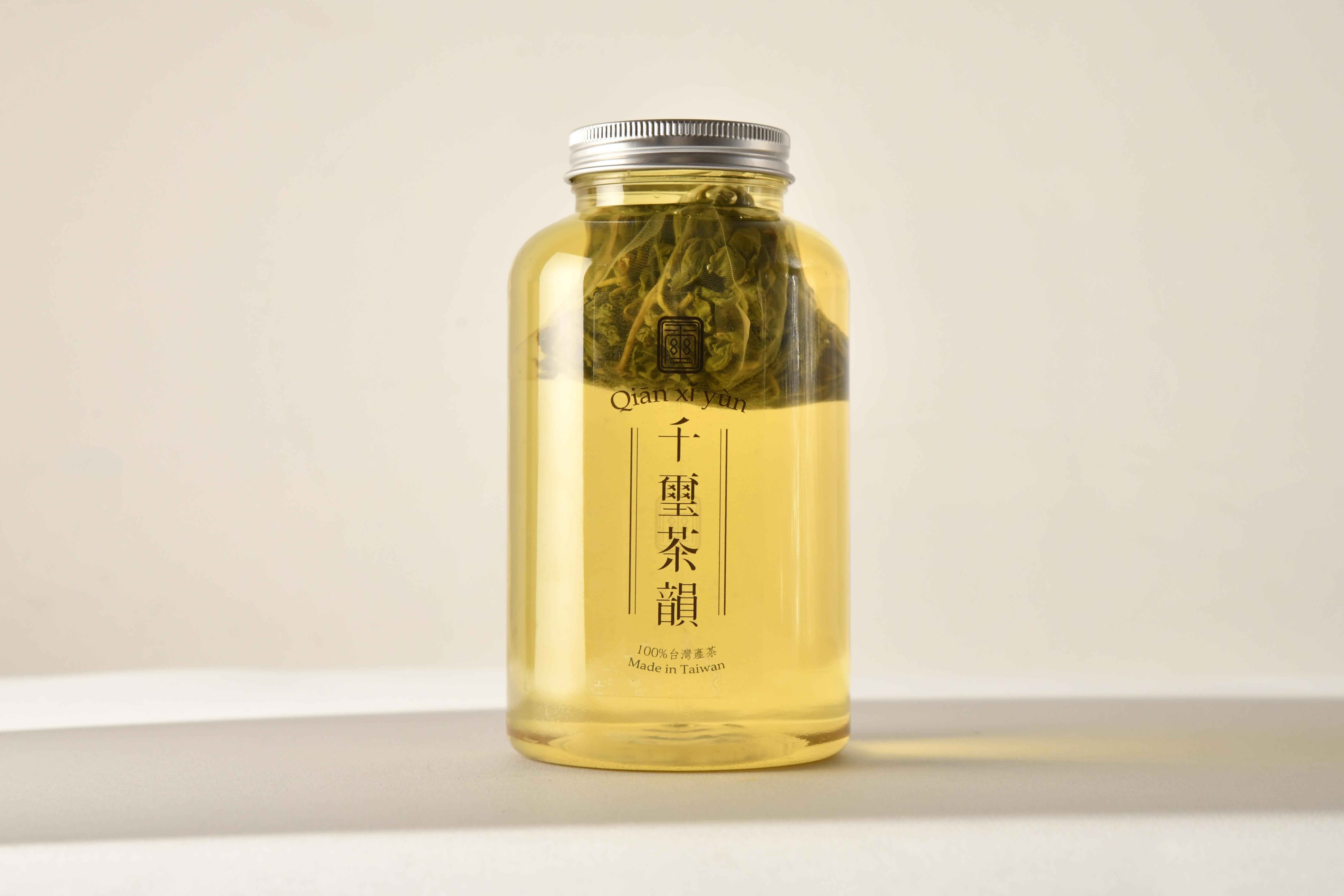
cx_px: 684
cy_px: 418
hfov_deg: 26.3
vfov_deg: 17.7
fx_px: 2875
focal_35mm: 77
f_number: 9
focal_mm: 70
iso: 1600
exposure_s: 1/125
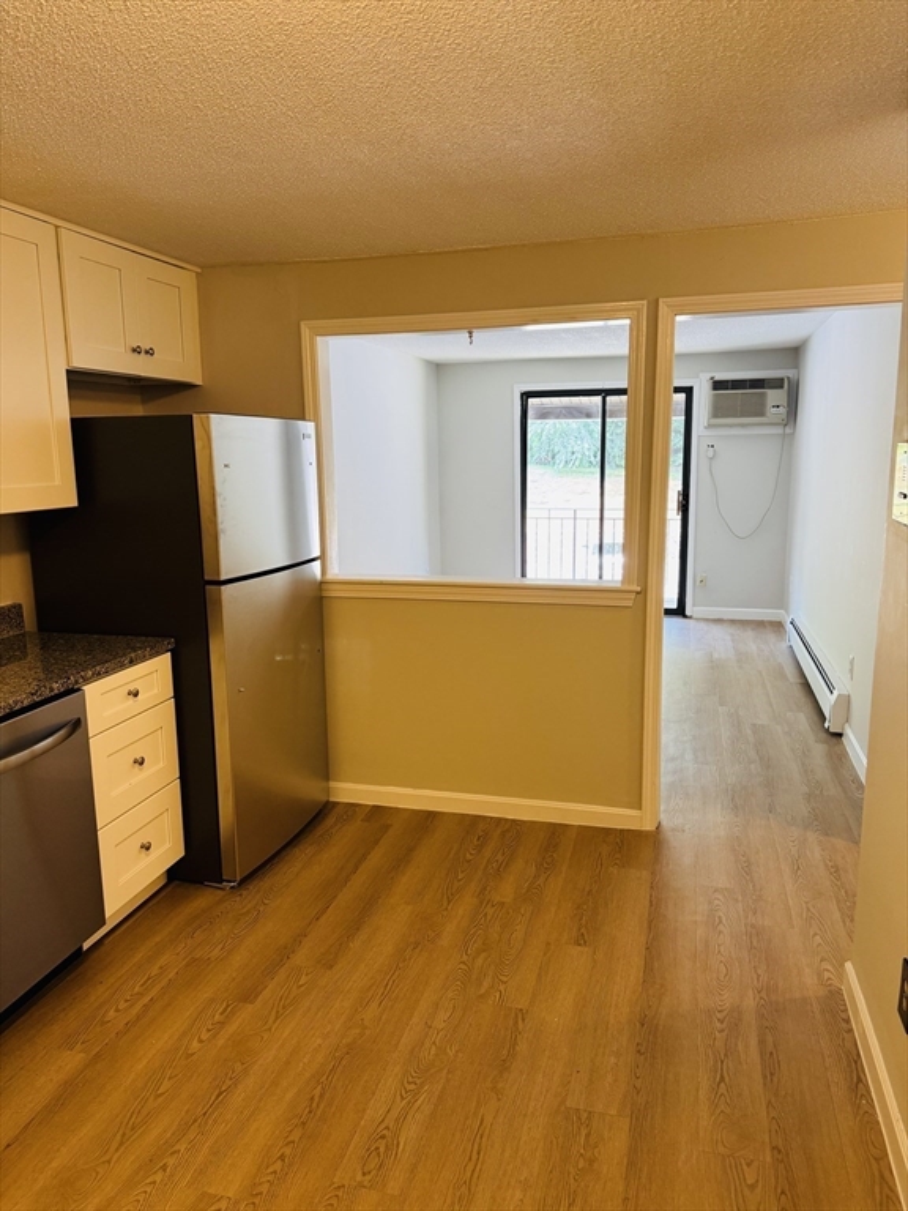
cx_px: 454
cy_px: 606
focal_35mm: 24
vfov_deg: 71.6
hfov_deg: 56.8
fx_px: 839
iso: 200
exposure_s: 1/60
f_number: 1.78
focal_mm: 6.76
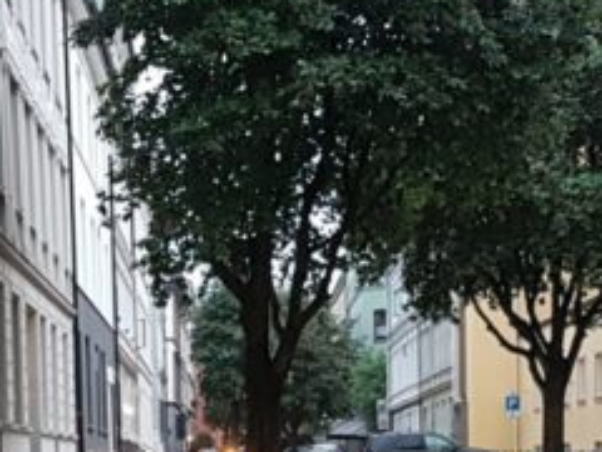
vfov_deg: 13.0
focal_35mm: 111
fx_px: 1930
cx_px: 256
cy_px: 527
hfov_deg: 17.7
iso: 160
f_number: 1.7
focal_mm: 4.2
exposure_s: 1/24
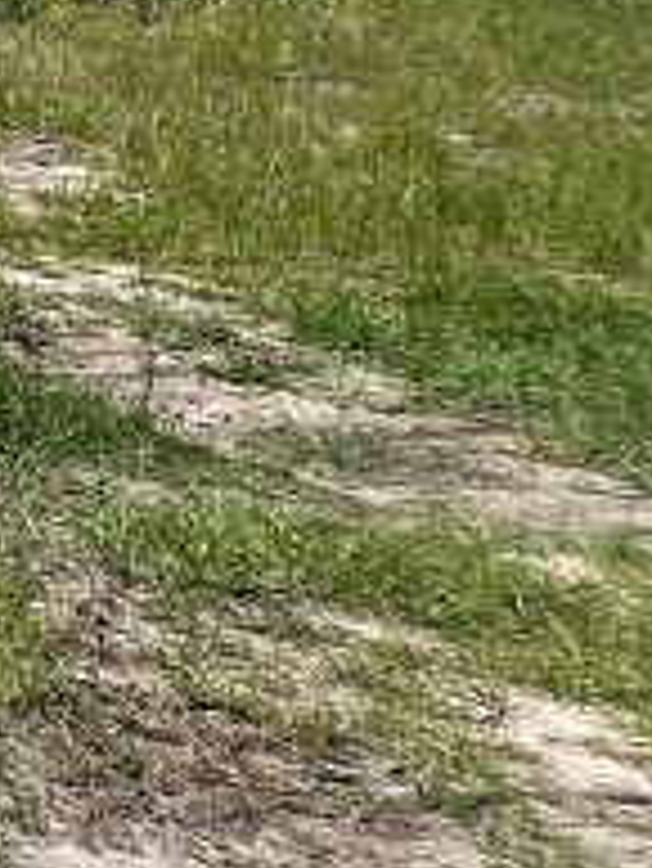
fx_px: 1731
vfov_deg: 26.2
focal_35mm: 69
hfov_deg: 10.5
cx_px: -1466
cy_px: -67
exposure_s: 1/1074
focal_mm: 1.57
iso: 32
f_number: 1.8
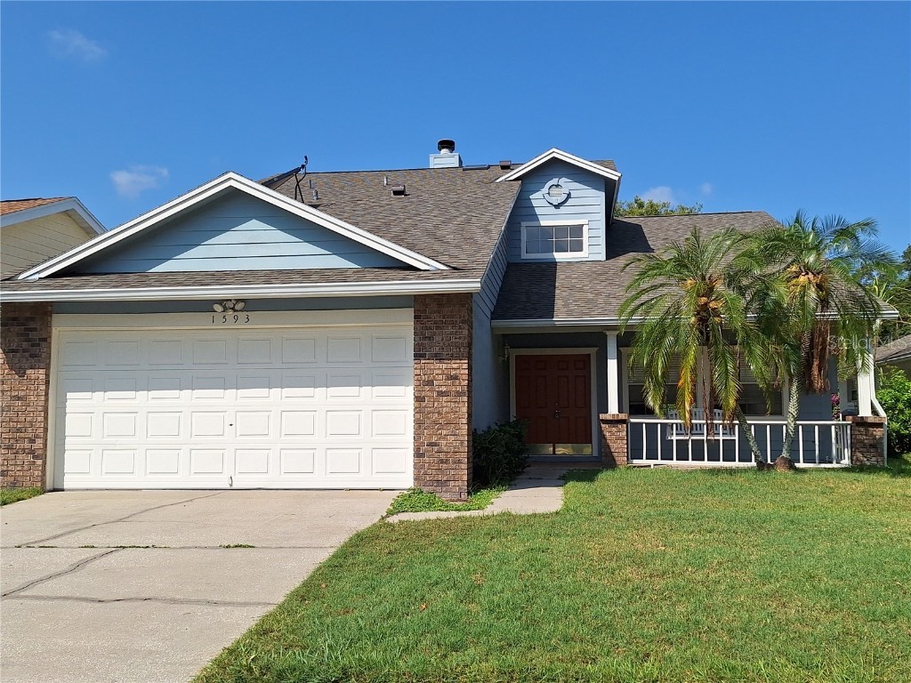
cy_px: 342
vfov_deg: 58.9
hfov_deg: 73.9
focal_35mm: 23
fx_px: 605
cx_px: 456
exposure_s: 1/4950
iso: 40
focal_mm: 5.54
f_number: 1.8
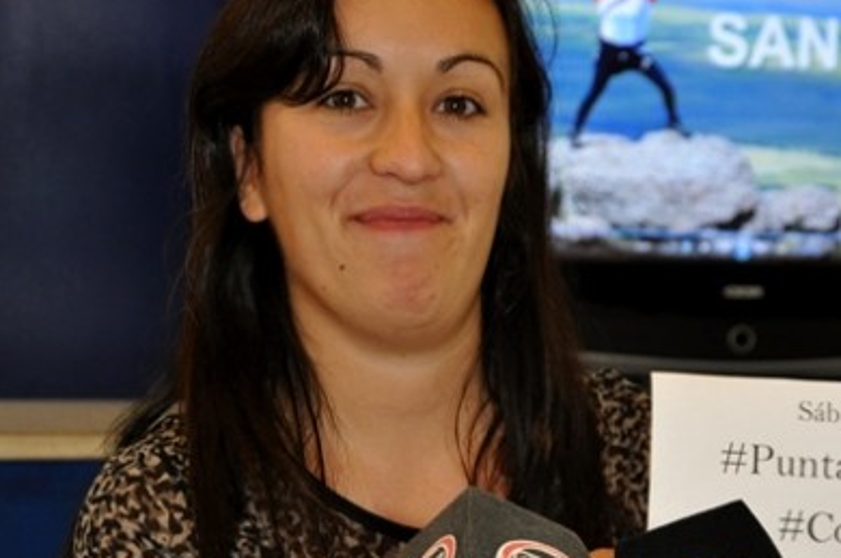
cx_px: 602
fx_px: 2940
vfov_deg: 10.8
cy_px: 366
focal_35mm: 126
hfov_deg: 16.2
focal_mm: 52
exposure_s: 1/60
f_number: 5
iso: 800
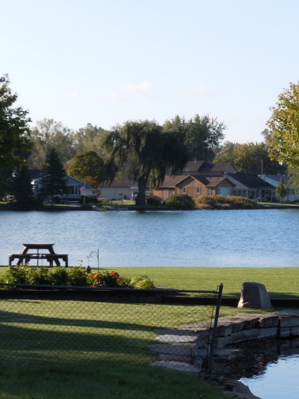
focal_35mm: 161
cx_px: 193
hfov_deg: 9.2
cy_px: 199
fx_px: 1854
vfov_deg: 12.3
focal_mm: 21.5
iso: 100
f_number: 5.4
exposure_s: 1/320
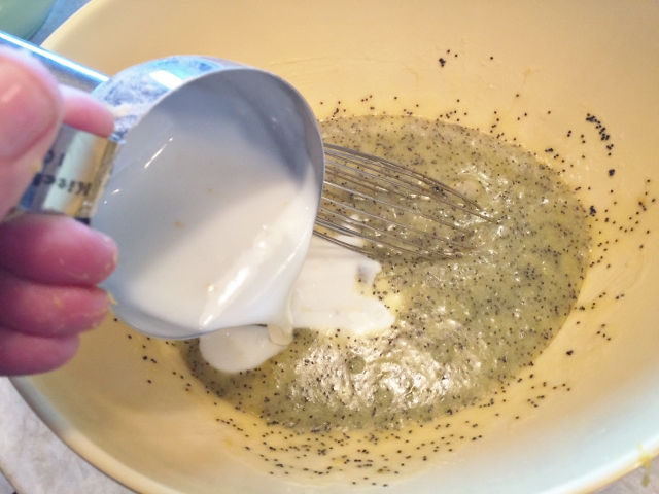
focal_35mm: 29
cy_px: 247
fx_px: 552
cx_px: 330
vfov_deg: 48.2
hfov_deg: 61.7
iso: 50
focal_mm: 4.15
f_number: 2.2
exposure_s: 1/30
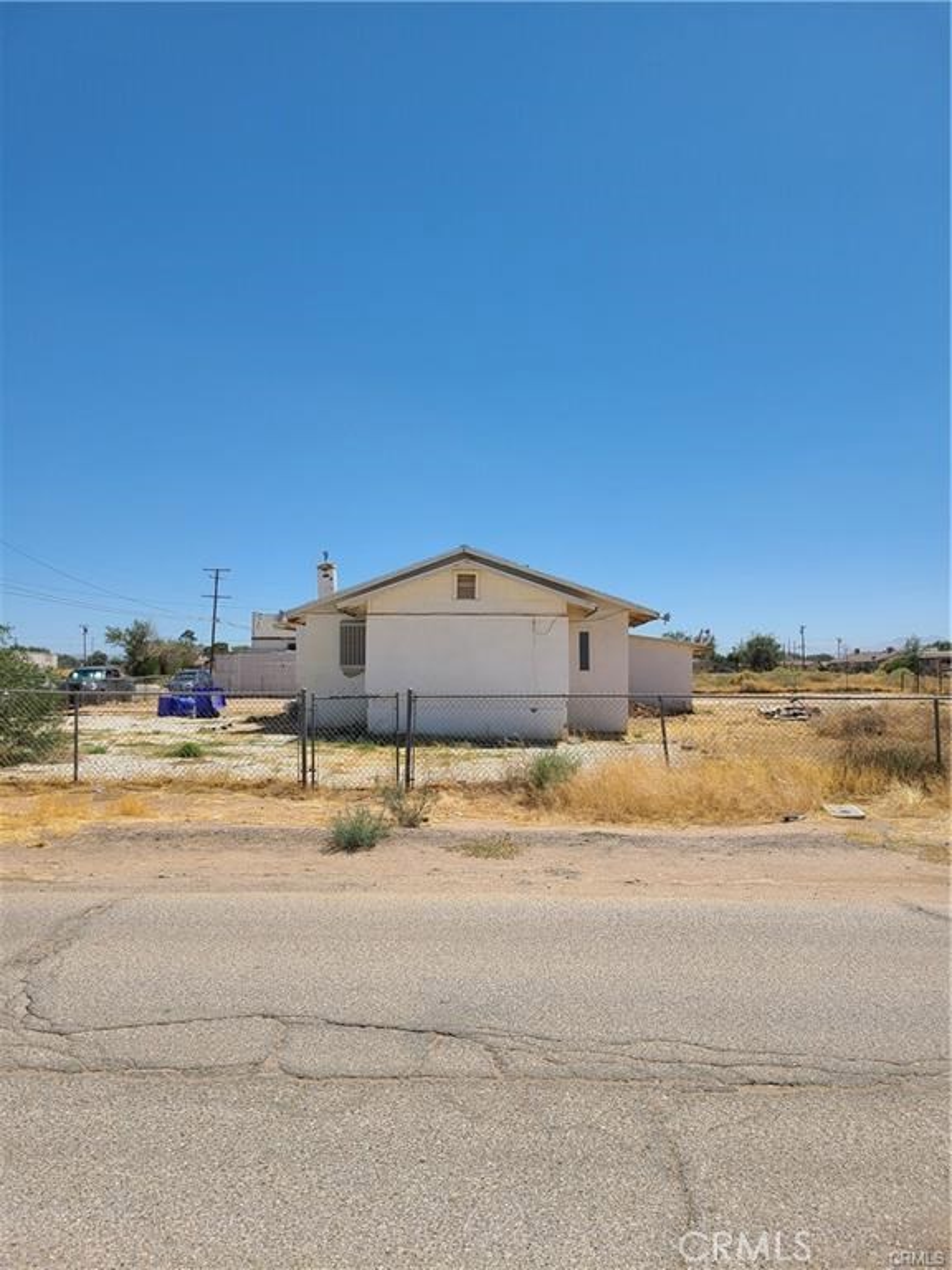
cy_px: 635
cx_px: 476
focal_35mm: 26
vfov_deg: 67.3
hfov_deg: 53.1
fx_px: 953
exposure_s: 1/3142
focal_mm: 5.4
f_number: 1.8
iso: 40
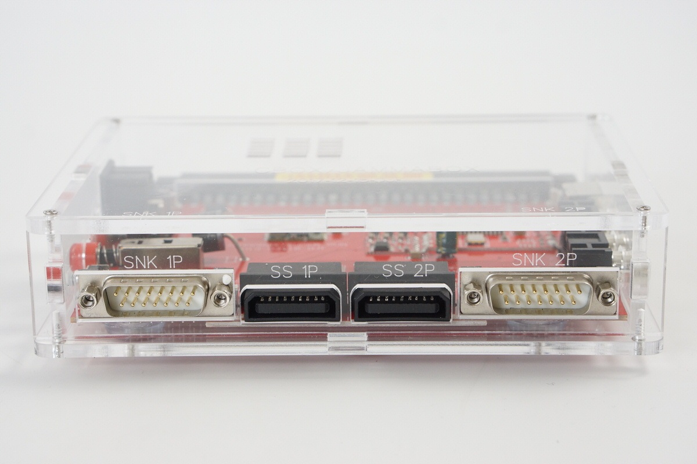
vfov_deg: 18.2
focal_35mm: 75
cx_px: 348
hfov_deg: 27.0
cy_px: 232
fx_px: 1452
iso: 800
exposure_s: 1/80
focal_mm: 50
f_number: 6.3
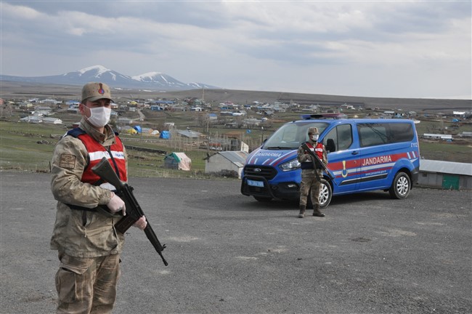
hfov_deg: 43.6
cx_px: 236
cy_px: 157
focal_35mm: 45
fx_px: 589
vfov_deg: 29.8
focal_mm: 30
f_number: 13
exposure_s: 1/640
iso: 800
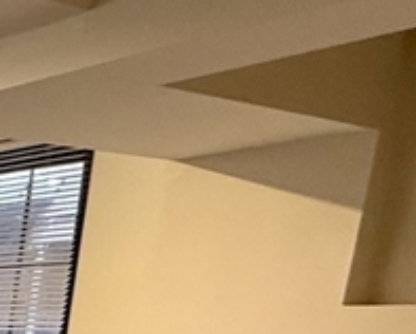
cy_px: 528
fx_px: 875
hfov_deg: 15.7
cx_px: -551
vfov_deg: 18.6
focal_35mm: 71
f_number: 2.2
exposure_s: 1/60
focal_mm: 2.22
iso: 250
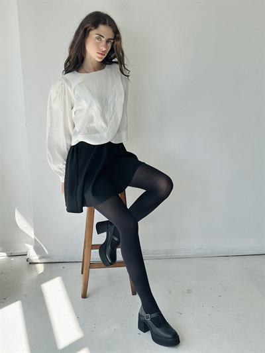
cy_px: 176
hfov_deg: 30.3
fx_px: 490
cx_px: 132
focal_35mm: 48
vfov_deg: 39.6
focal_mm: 6.86
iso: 80
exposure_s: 1/935
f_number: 1.78
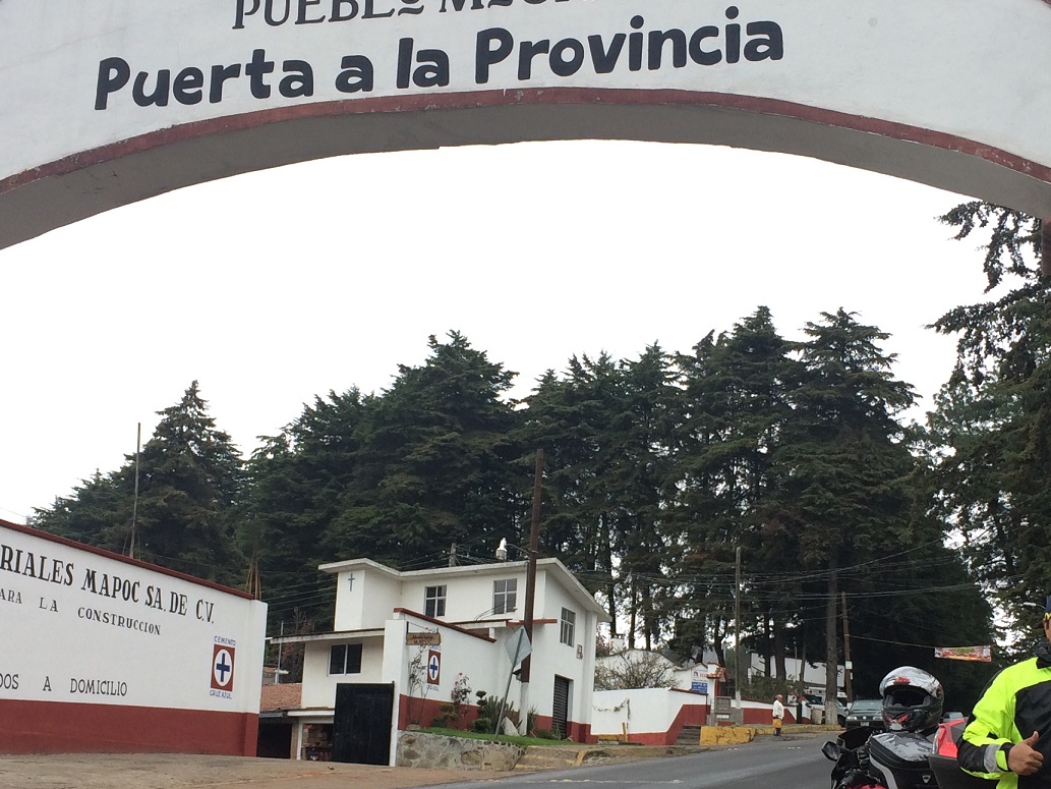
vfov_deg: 26.4
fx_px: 1670
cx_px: 612
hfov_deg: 34.9
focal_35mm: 55
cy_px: 516
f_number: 2.2
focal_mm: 4.15
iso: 32
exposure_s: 1/175
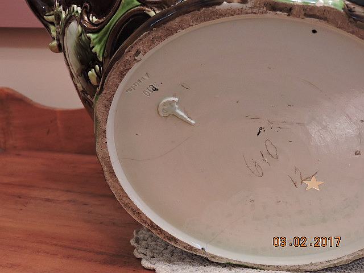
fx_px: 683
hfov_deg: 29.8
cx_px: 182
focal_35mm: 65
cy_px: 136
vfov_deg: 22.6
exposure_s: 1/13
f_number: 4.2
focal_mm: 11.6
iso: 400
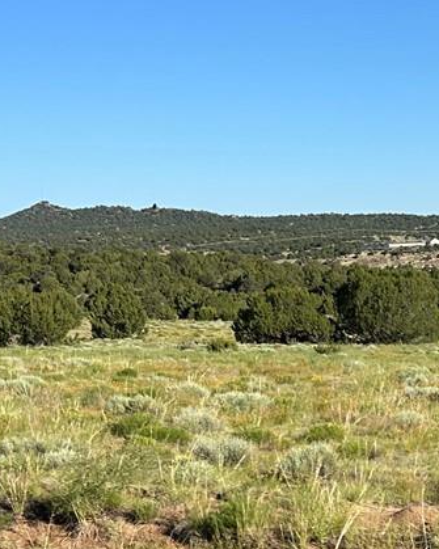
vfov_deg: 19.1
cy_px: 586
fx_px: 1576
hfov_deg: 15.1
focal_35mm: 97
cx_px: 574
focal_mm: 5.7
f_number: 1.5
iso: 50
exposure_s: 1/3704
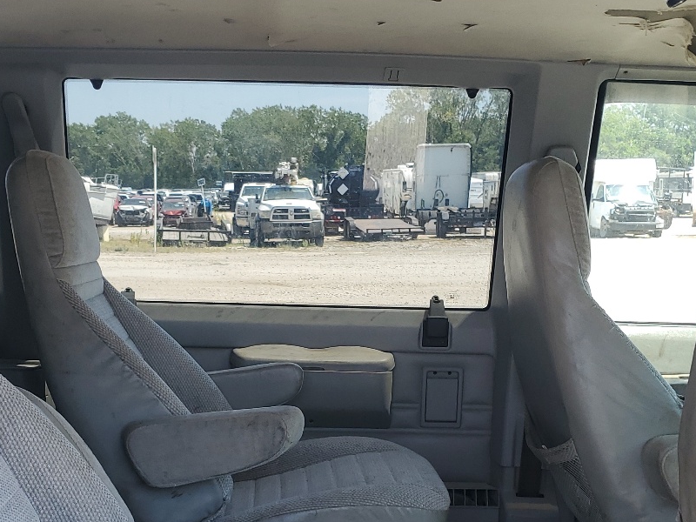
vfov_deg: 27.5
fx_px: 1046
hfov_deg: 36.8
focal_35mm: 52
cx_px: 326
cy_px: 412
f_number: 1.5
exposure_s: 1/556
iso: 50
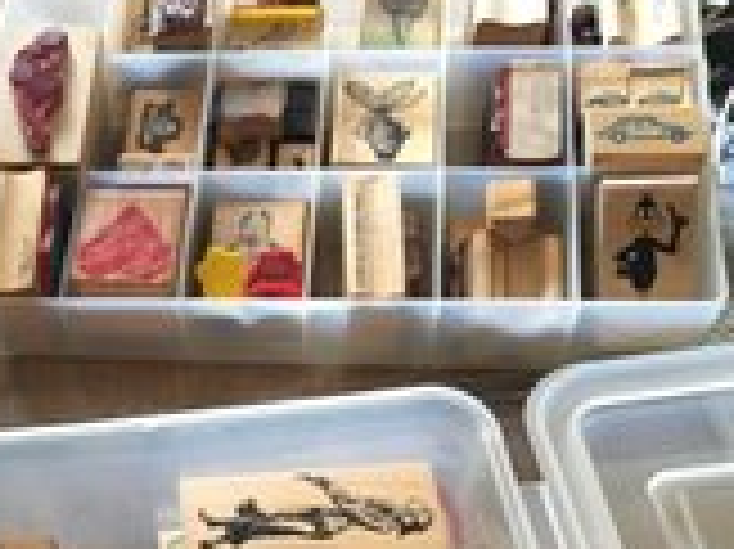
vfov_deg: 23.6
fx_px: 1292
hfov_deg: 29.5
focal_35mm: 61
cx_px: -7
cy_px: 439
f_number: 2.2
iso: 125
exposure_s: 1/30
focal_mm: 4.15
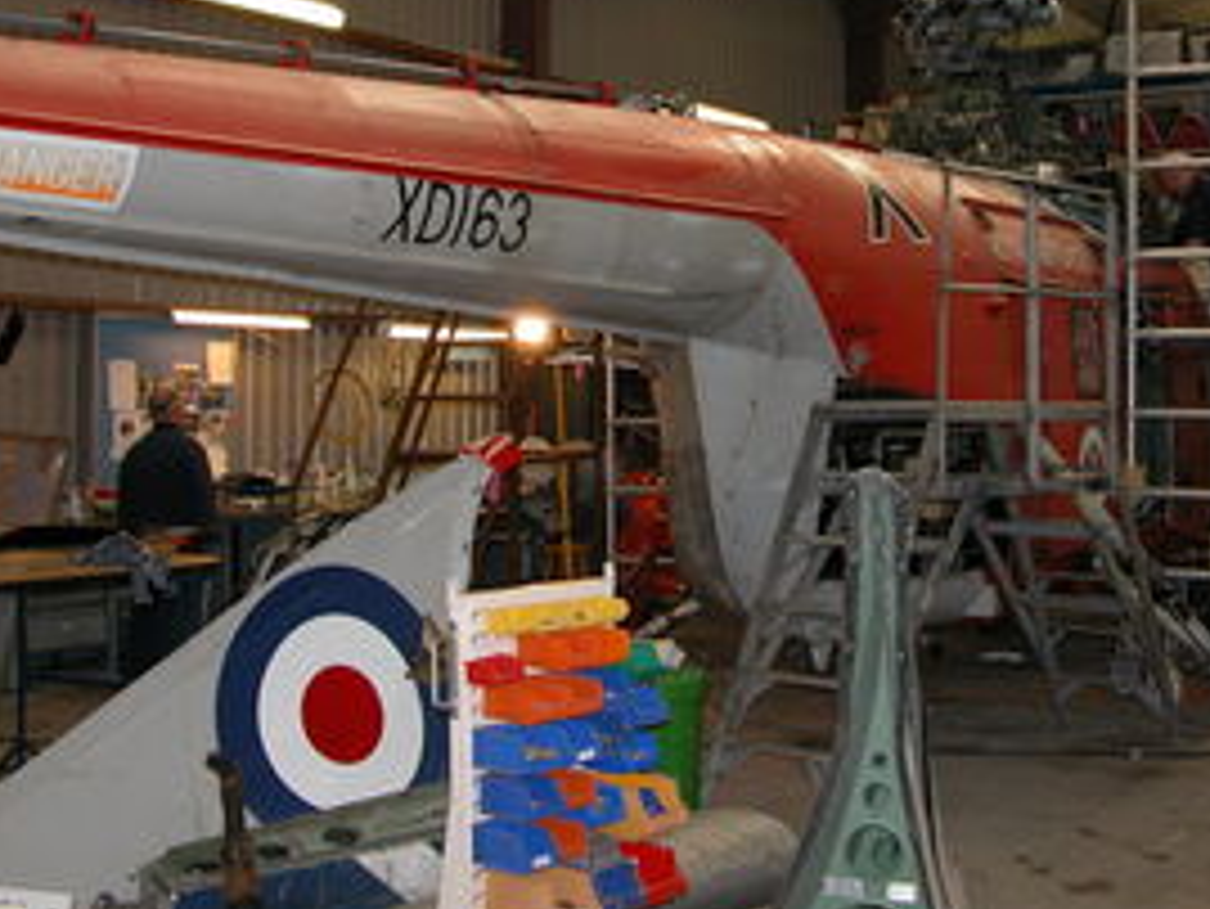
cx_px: 711
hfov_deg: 36.7
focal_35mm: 52
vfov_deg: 27.8
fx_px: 1818
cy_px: 284
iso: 200
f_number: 2.8
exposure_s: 1/60
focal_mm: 8.9
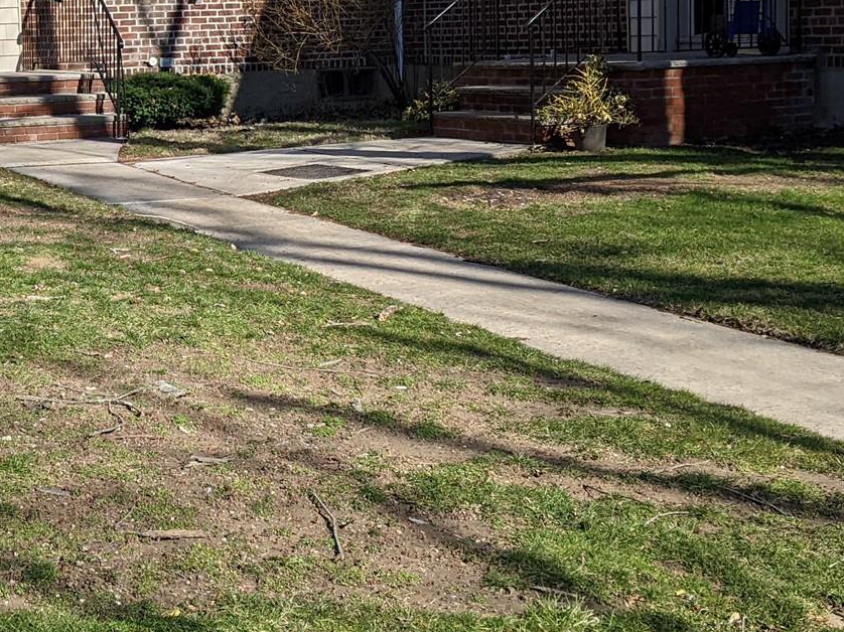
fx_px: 1609
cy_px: 115
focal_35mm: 66
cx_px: 143
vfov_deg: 21.9
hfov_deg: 28.6
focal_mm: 4.44
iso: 52
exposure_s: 1/2933
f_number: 1.8
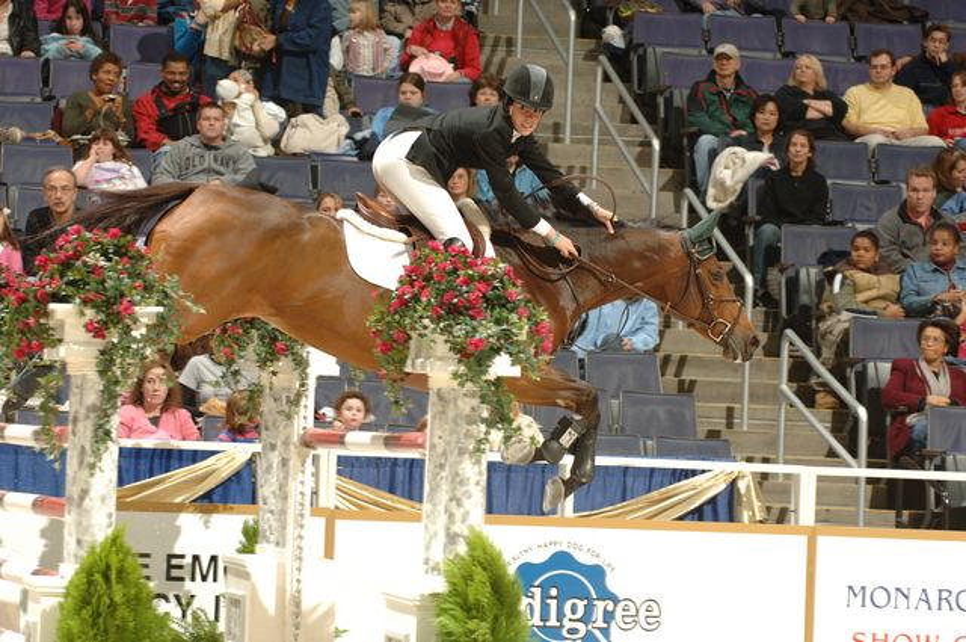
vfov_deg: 7.0
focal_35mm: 195
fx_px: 5226
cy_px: 321
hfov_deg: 10.6
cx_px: 483
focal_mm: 130
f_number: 4.5
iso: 320
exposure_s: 1/250
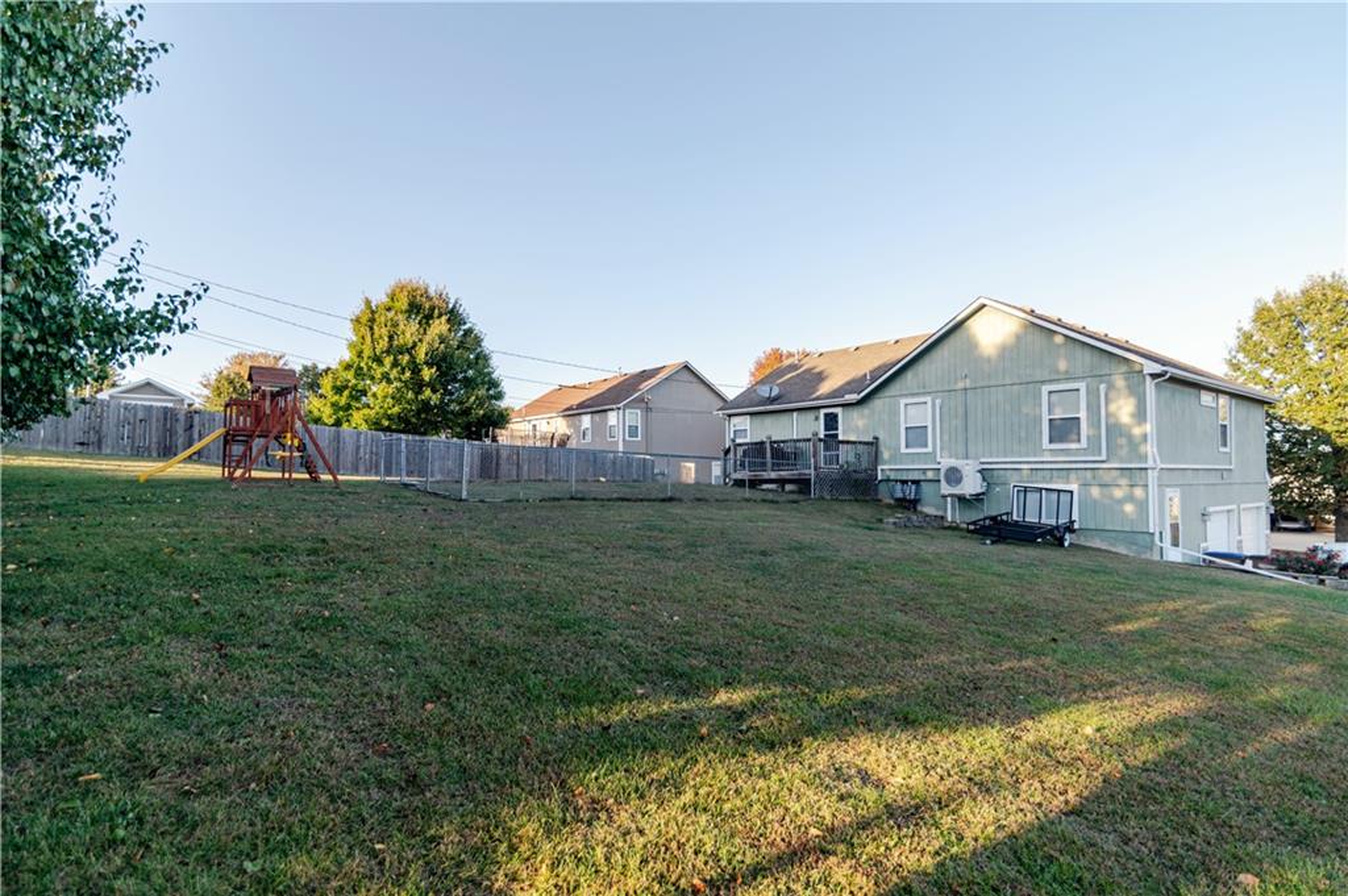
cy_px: 448
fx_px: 711
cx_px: 674
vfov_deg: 64.5
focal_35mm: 19
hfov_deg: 87.0
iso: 64
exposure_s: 1/500
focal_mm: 19
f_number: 3.5
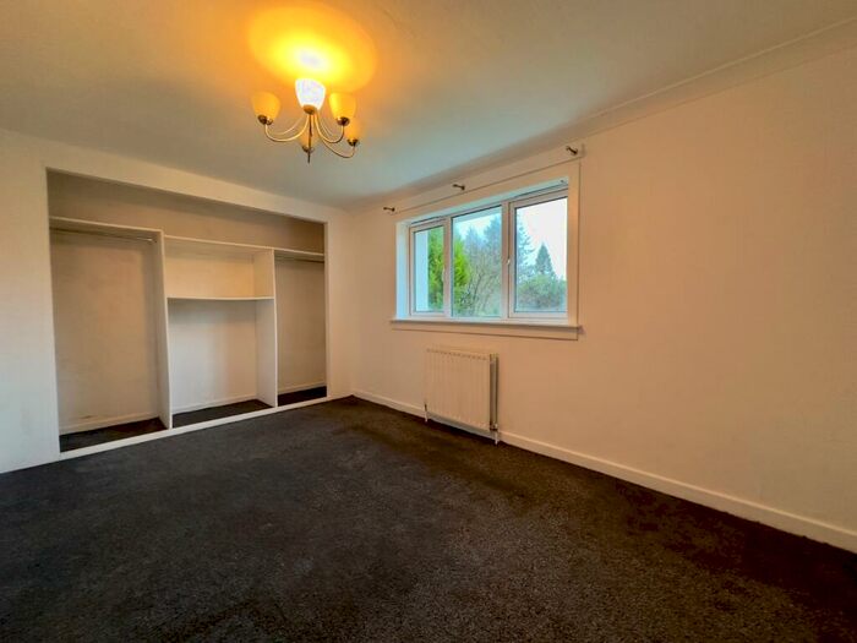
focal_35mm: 14
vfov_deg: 85.7
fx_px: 347
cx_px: 428
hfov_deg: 102.1
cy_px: 322
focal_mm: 2.22
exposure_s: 1/50
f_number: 2.2
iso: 320
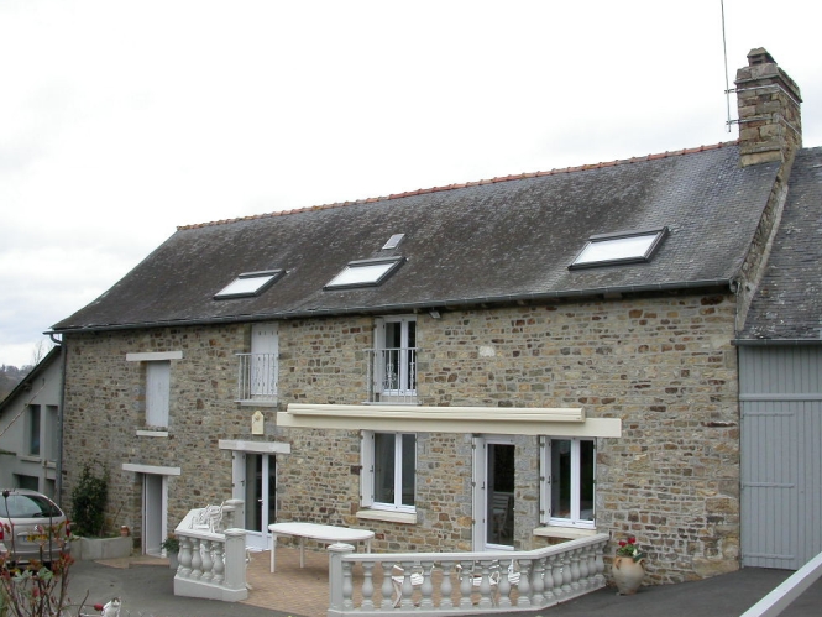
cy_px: 305
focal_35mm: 39
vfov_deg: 36.8
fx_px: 926
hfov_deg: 47.9
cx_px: 402
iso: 100
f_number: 4.7
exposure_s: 1/134
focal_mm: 7.85
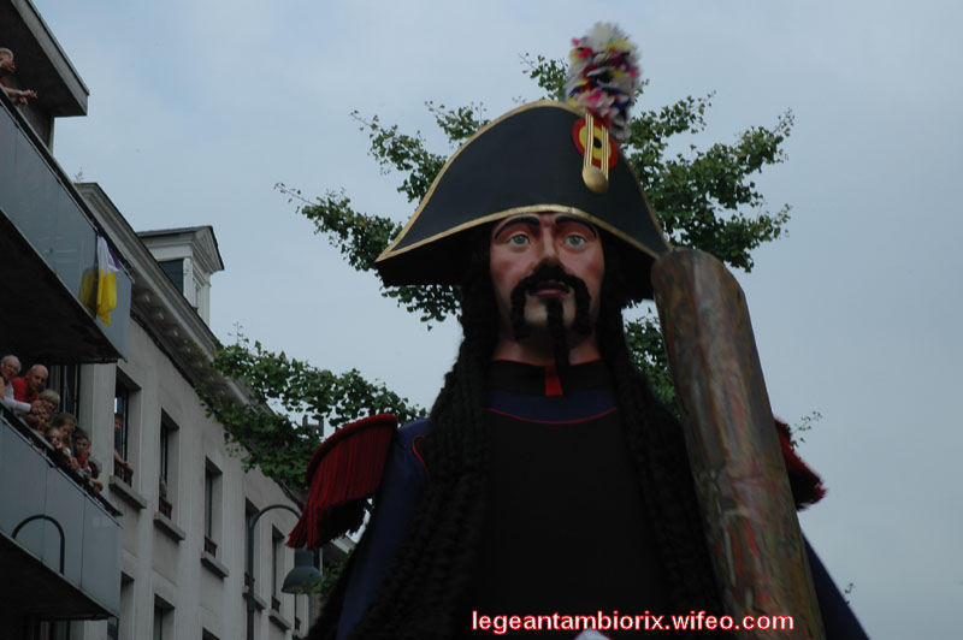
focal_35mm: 78
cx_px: 482
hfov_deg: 26.0
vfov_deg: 17.5
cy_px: 320
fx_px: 2085
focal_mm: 52
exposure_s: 1/60
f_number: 20
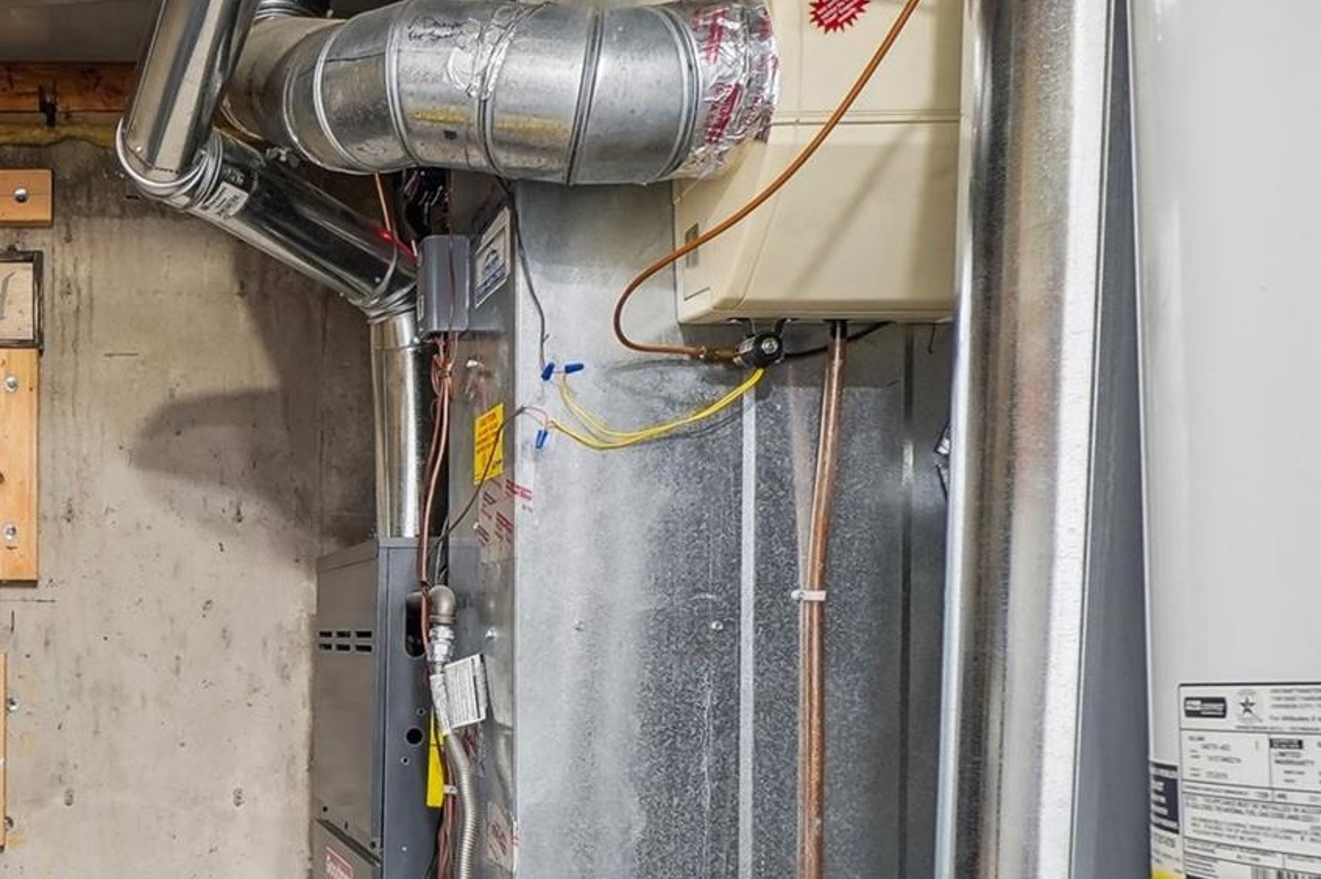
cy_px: 687
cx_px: 84
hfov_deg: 48.6
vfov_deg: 37.6
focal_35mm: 34
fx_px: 1247
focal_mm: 12
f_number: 8
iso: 400
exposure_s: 1/2
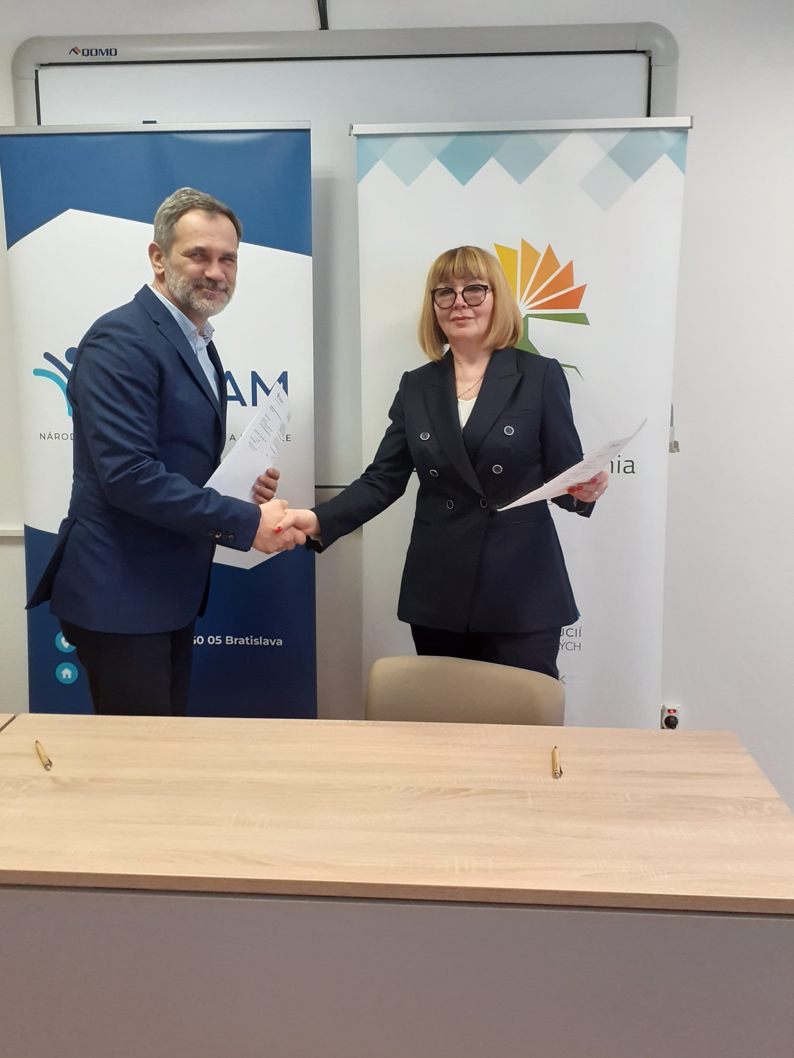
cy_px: 478
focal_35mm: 31
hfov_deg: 45.4
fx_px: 948
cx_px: 392
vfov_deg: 58.2
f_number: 1.9
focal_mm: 3.6
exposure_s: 1/50
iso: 160
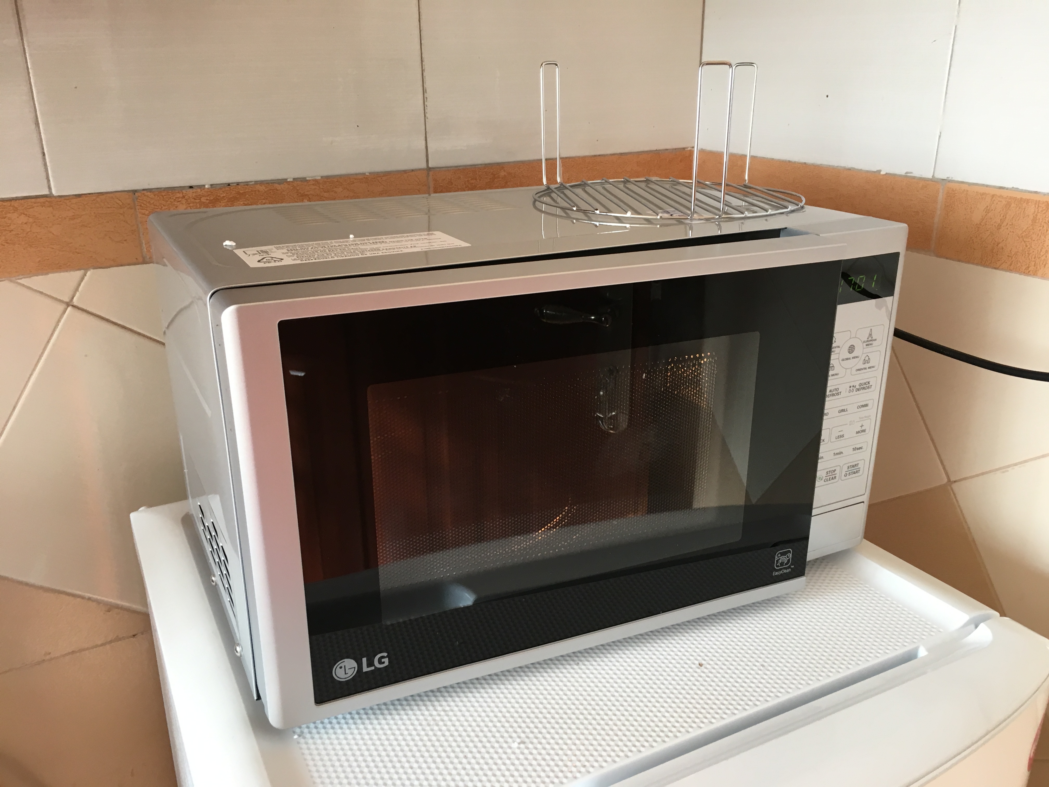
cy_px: 394
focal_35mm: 29
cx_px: 524
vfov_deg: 48.2
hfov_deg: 61.7
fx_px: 879
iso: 50
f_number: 2.2
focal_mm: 4.15
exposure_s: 1/33
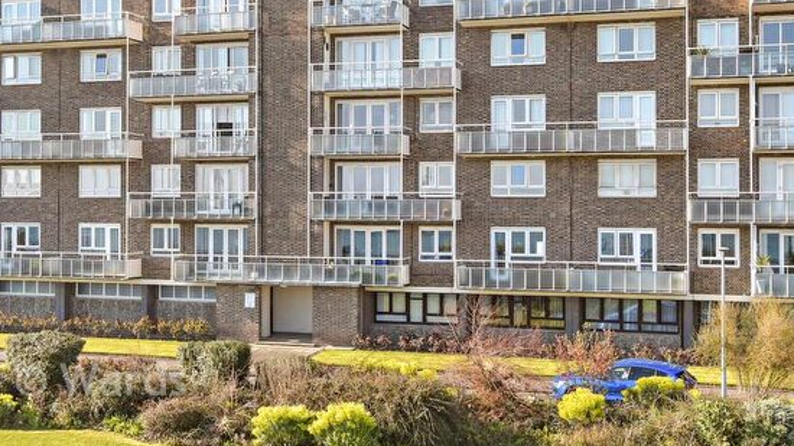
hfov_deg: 50.3
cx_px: 344
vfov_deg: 29.5
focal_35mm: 40
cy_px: 149
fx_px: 842
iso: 200
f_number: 8
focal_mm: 20
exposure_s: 1/200
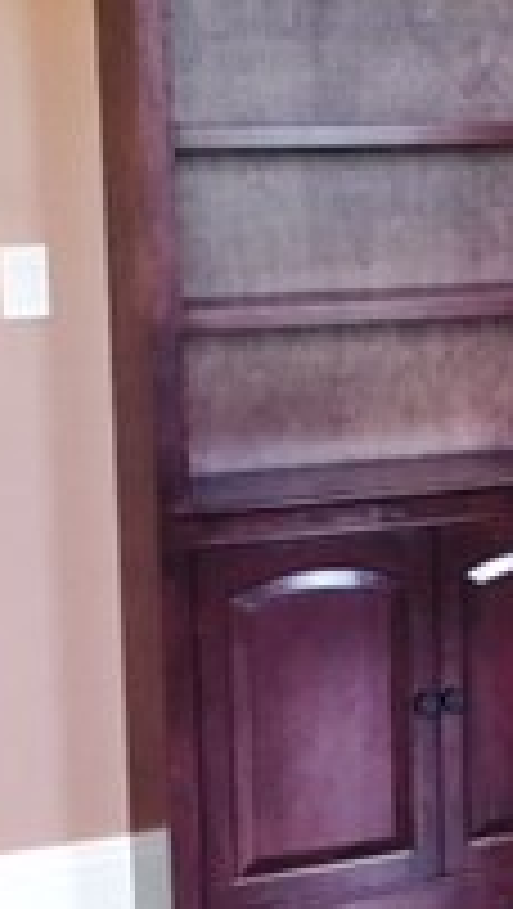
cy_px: 351
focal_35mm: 100
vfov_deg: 21.3
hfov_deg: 11.6
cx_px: 788
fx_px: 2412
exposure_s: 1/30
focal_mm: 4.15
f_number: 2.2
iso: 125
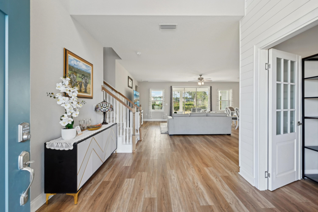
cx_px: 159
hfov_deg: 100.4
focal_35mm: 15
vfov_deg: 77.2
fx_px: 132
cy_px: 106
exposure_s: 1/10
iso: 400
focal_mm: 15
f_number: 8
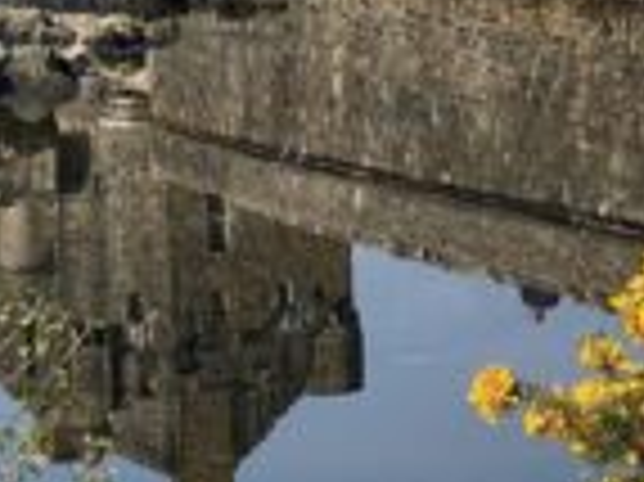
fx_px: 3569
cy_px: -252
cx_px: -90
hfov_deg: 10.2
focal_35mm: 192
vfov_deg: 7.6
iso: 20
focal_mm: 6
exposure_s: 1/1497
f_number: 2
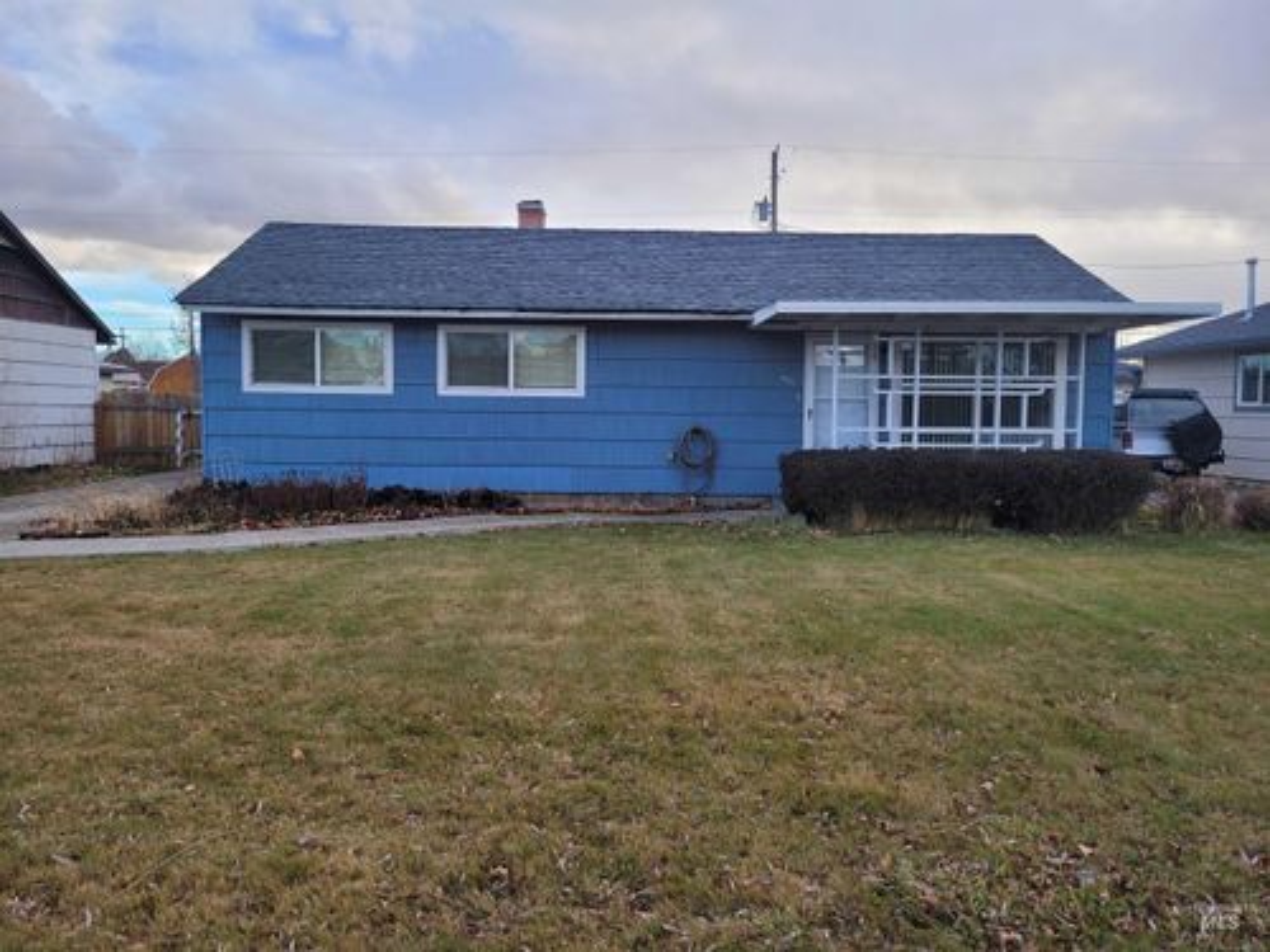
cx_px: 635
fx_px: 954
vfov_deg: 53.1
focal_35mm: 26
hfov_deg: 67.3
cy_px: 476
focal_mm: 5.4
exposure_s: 1/499
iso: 40
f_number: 1.8
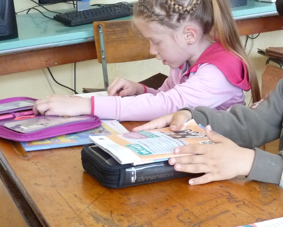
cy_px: 98
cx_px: 312
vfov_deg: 21.0
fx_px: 612
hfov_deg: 24.3
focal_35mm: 73
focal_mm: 4.8
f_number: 2.8
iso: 400
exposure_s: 1/20
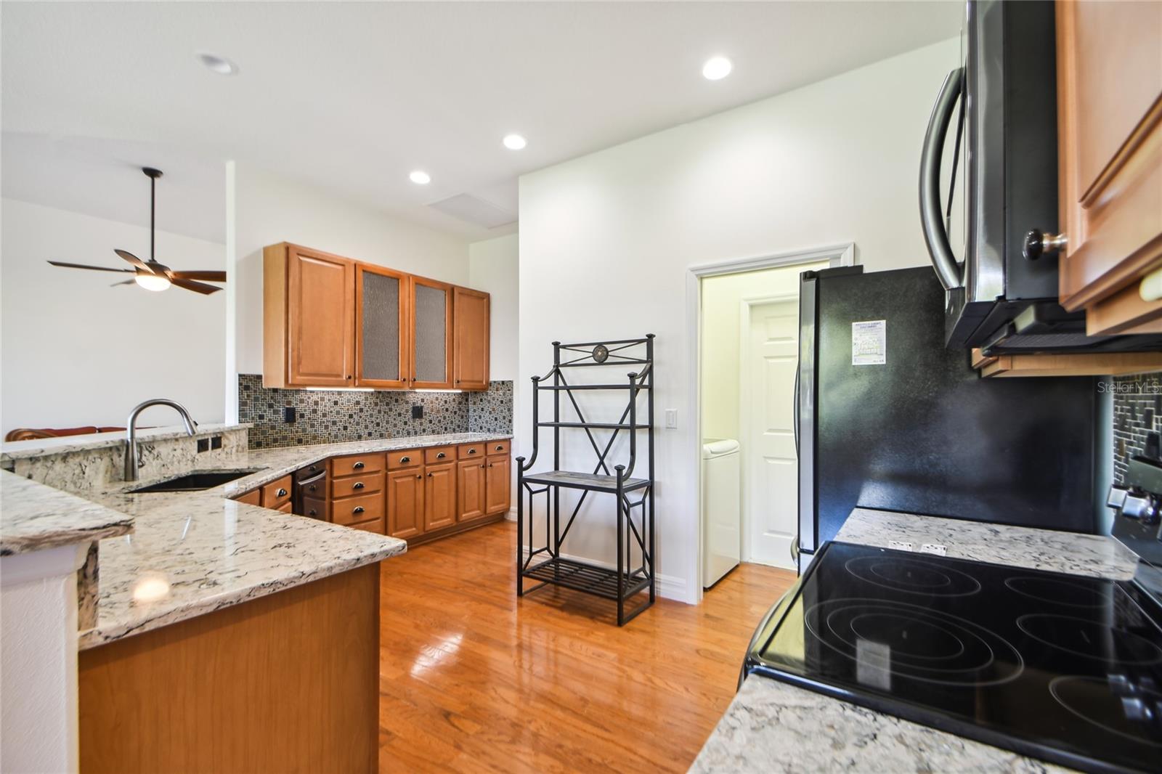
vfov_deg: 77.3
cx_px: 581
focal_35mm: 15
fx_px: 484
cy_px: 387
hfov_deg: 100.4
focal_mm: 10
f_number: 7.1
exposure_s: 1/6
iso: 100
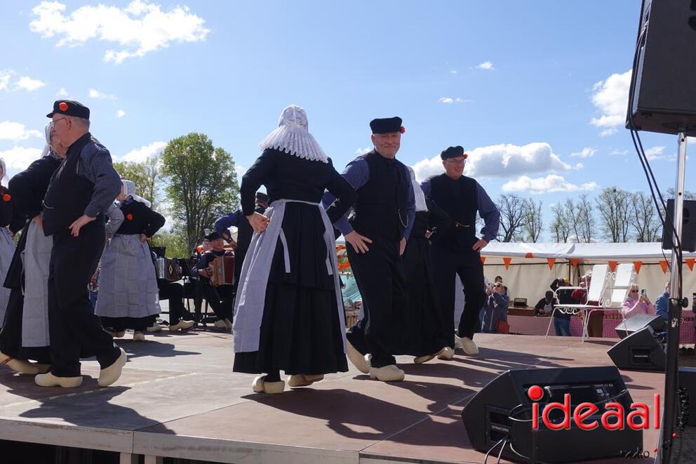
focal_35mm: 41
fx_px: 792
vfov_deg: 32.6
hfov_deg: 47.4
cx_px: 348
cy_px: 232
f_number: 5.6
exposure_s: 1/500
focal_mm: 14.9
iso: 125
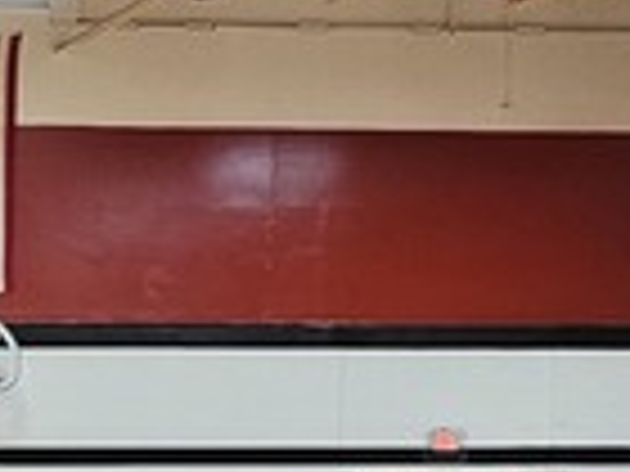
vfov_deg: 14.9
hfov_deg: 16.2
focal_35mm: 95
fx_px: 1729
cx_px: -608
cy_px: 593
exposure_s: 1/60
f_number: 2.2
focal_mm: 2.2
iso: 200
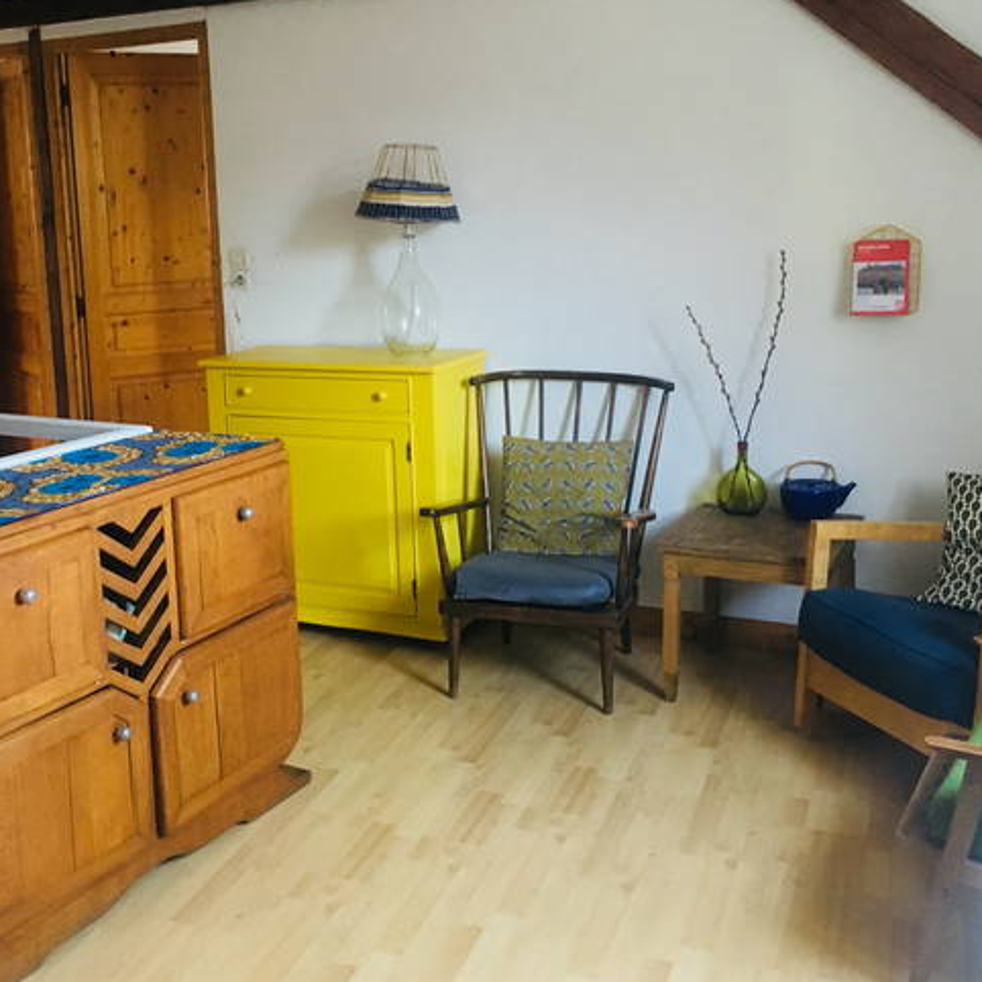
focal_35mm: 42
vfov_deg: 40.0
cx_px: 344
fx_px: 1348
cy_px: 432
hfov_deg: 39.6
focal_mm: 4.15
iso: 200
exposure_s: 1/33
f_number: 2.2
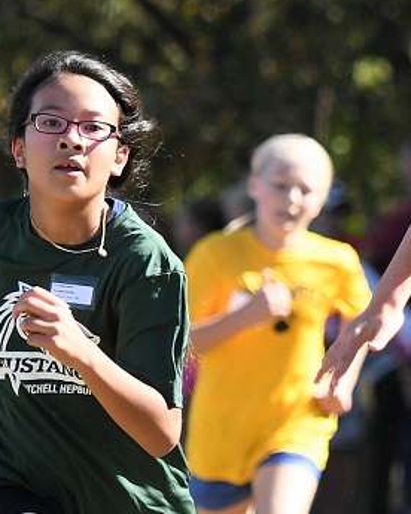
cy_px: 482
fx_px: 8089
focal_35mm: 532
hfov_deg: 2.9
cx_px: 508
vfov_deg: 3.6
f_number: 3.5
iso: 220
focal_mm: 120
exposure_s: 1/1000
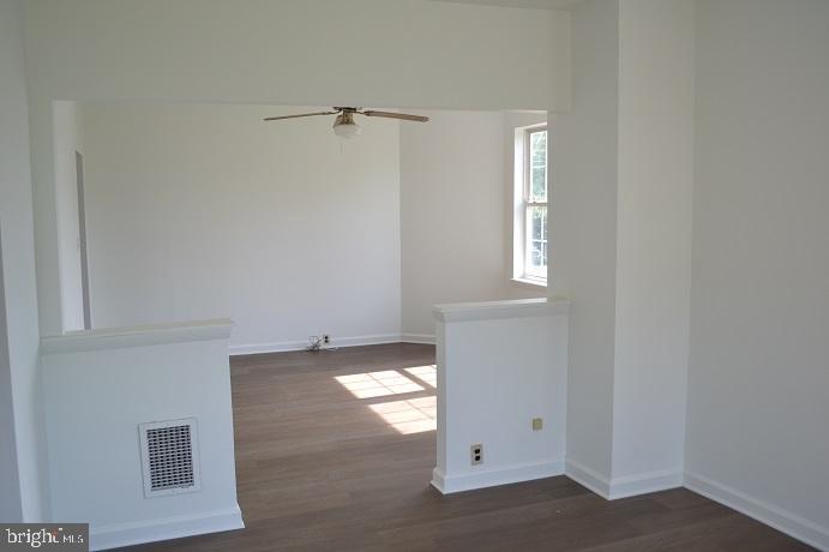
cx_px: 414
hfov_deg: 57.2
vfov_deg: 39.9
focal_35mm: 33
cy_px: 276
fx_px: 760
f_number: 3.8
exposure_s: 1/80
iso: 100
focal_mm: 22
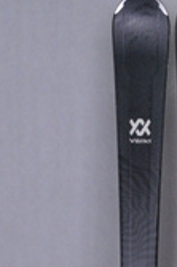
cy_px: 352
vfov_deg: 19.4
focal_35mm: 97
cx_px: 168
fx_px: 717
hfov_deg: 13.9
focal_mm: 24
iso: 3200
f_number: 11
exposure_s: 1/125
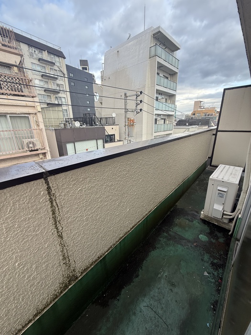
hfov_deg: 85.7
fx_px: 135
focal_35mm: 14
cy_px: 168
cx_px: 126
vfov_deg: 102.1
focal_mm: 2.22
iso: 50
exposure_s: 1/154
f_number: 2.2
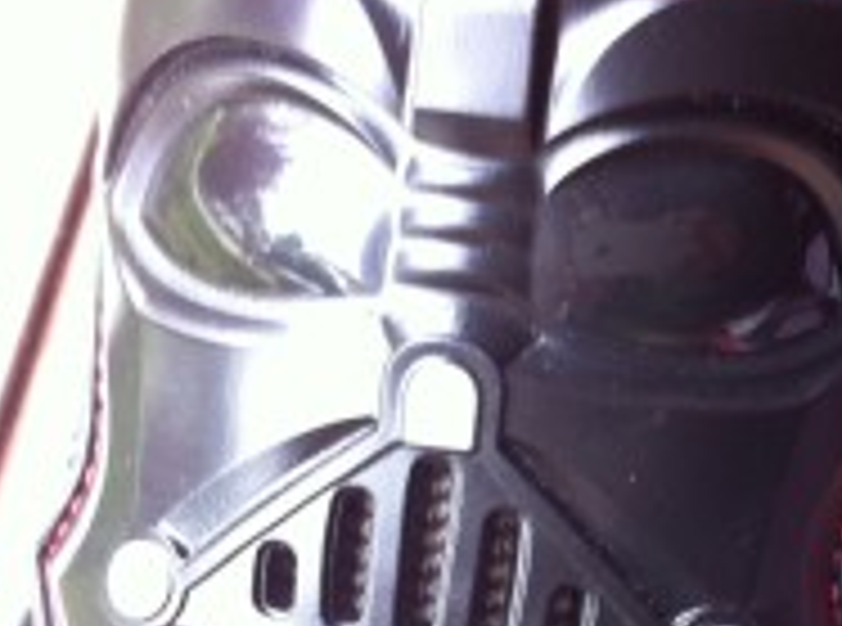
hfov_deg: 26.0
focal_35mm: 75
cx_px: 540
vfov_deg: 19.4
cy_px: 468
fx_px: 1818
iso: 100
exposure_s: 1/15
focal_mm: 3.85
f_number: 2.8
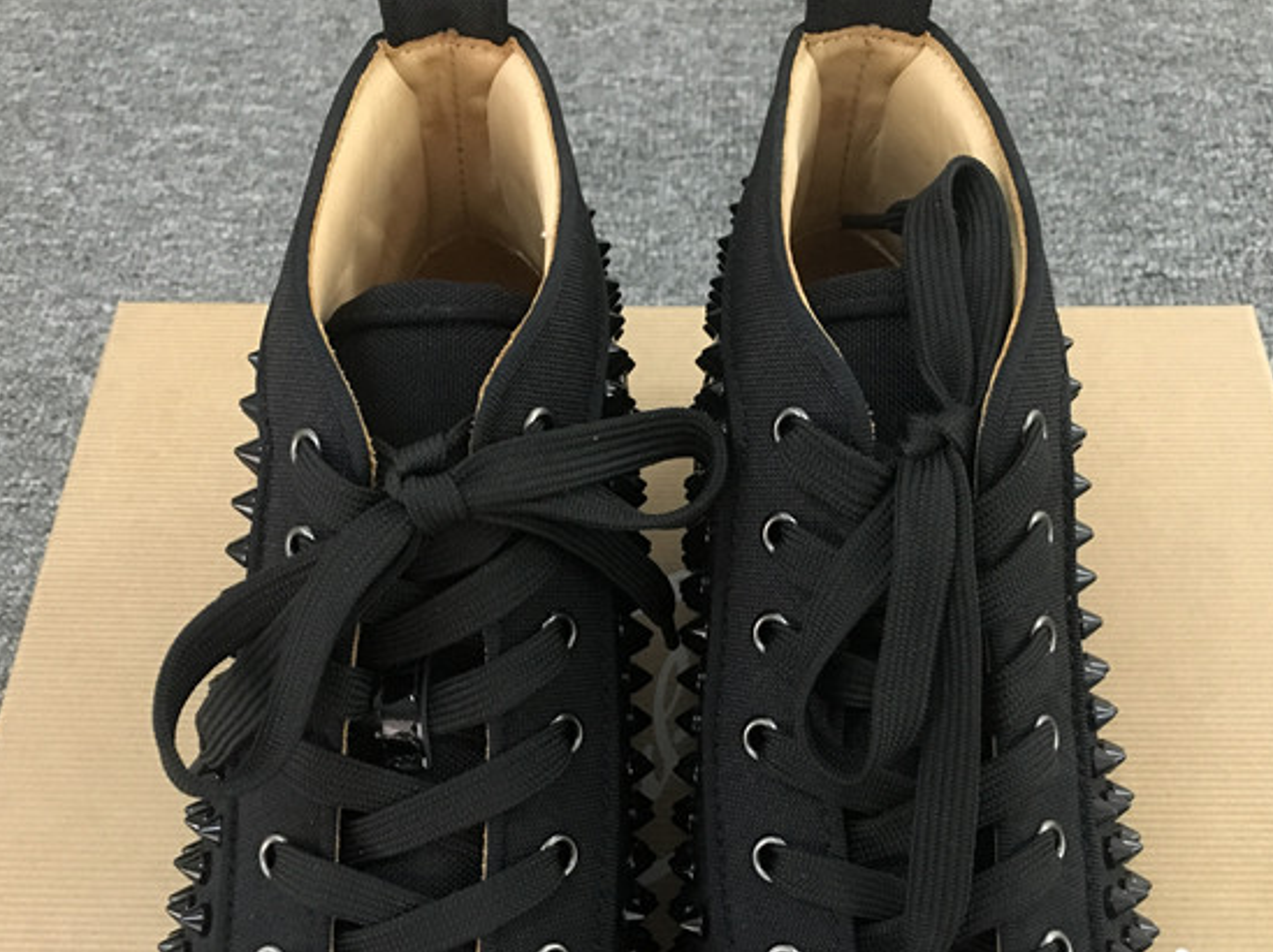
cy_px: 525
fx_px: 1360
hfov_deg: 50.2
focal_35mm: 37
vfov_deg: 38.6
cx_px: 652
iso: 320
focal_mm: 4.15
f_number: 2.2
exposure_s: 1/17
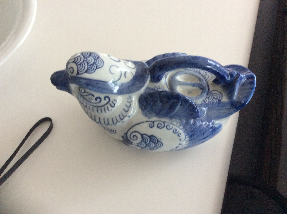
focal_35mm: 32
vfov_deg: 44.1
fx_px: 265
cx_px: 144
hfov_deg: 56.9
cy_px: 107
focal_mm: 3.3
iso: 200
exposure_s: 1/25
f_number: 2.4
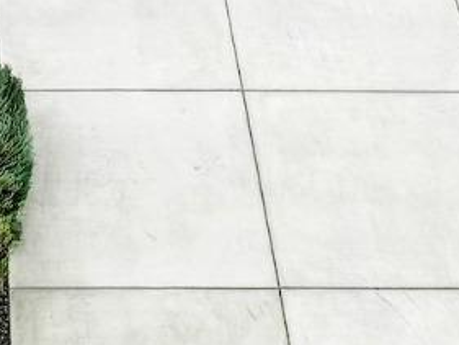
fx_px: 1698
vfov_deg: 10.6
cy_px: -340
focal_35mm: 128
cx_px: -82
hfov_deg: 14.9
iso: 100
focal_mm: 12.3
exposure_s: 1/400
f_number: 2.8
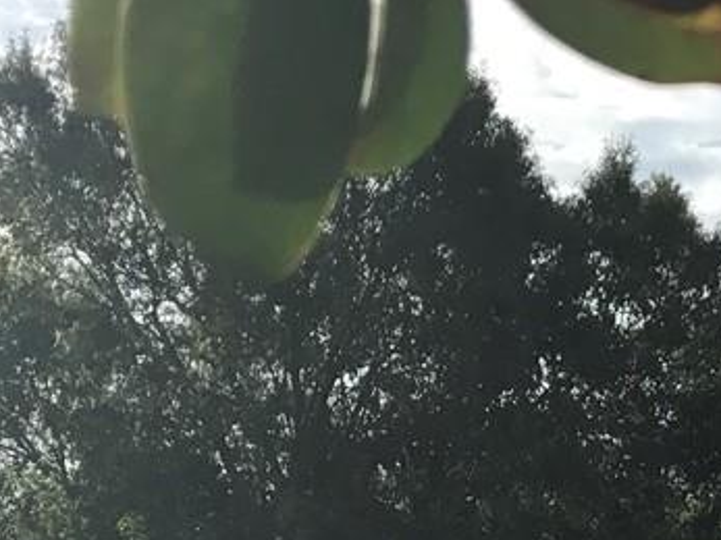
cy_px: 1178
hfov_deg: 15.0
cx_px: 748
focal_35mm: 129
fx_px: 2686
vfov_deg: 10.3
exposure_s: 1/3195
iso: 20
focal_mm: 3.99
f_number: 1.8
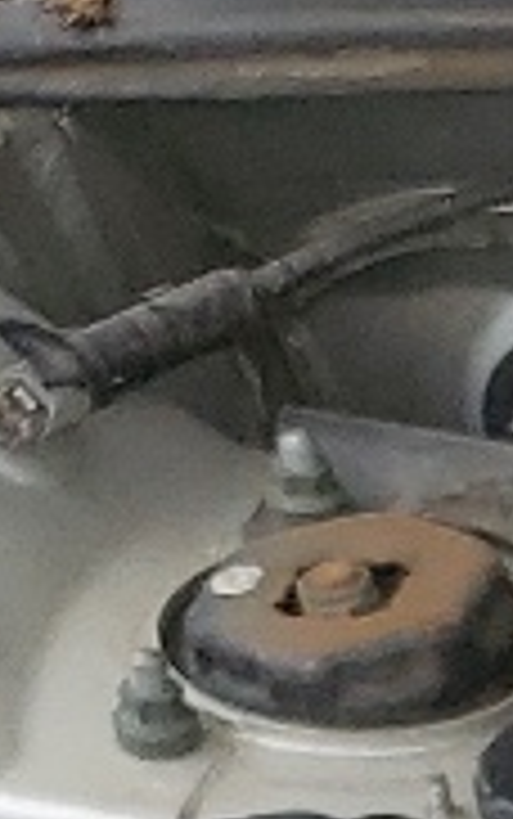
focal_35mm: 242
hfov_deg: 4.5
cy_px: 2043
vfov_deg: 7.9
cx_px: 2660
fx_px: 5405
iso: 50
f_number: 1.5
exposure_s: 1/625
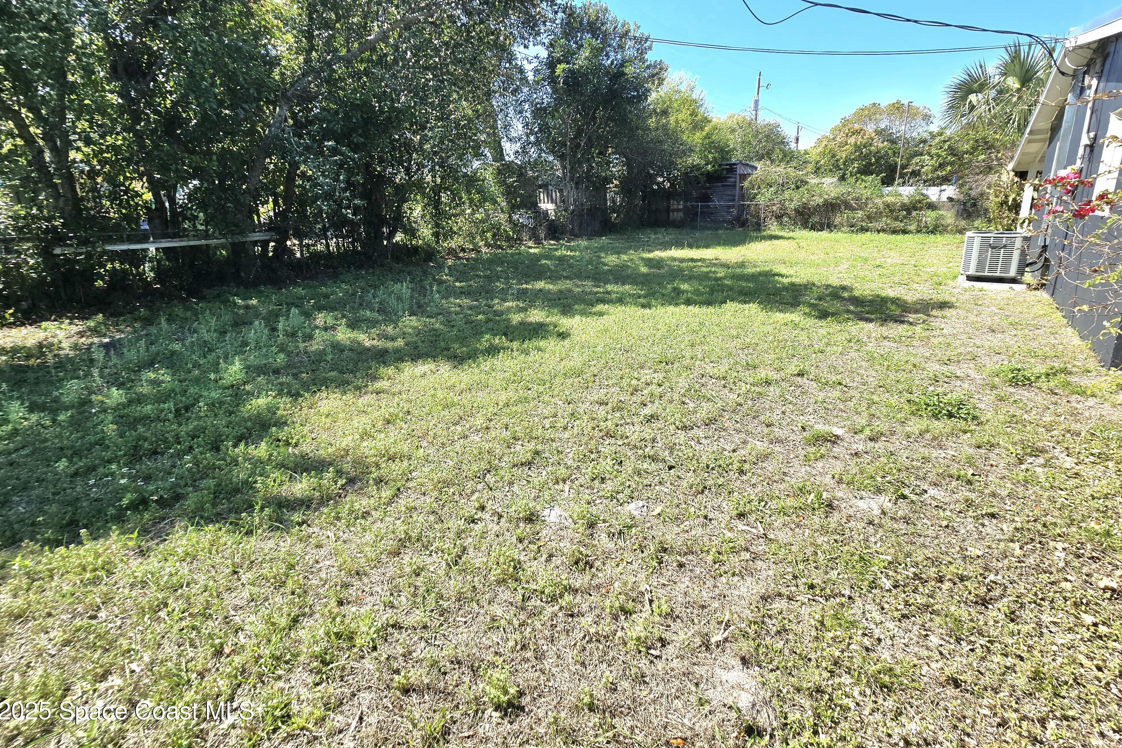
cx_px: 558
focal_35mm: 14
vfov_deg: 80.6
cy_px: 315
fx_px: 436
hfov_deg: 104.2
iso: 50
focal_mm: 2.2
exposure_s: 1/1111
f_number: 2.2
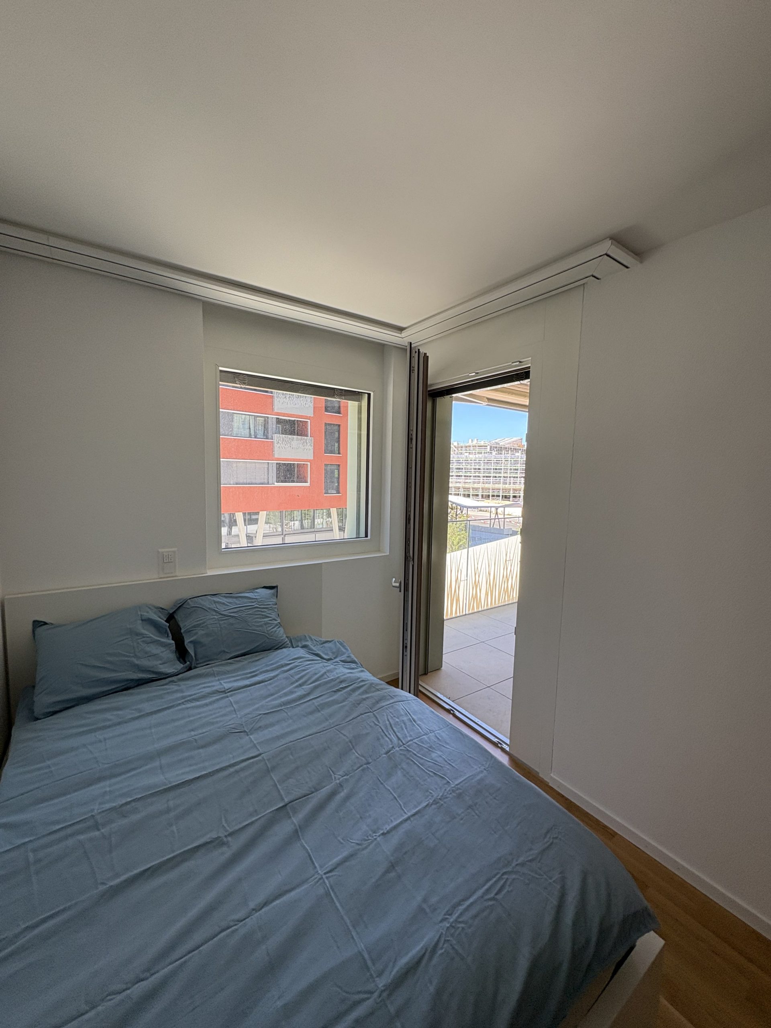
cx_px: 386
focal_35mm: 14
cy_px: 514
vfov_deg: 102.1
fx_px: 416
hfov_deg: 85.7
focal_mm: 2.22
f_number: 2.2
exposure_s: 1/167
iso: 40
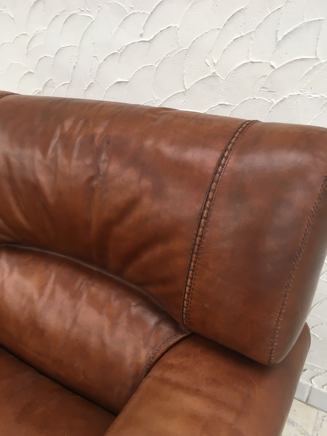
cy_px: 218
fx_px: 365
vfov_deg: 61.7
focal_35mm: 29
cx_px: 164
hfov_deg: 48.2
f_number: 2.2
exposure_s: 1/33
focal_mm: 4.15
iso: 32
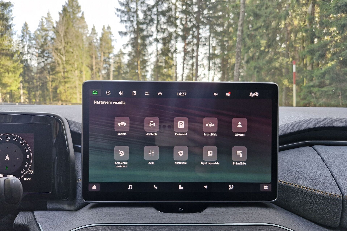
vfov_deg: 53.0
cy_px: 128
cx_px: 174
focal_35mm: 24
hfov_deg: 73.7
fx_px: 231
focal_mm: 5.54
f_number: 1.8
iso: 160
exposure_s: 1/100
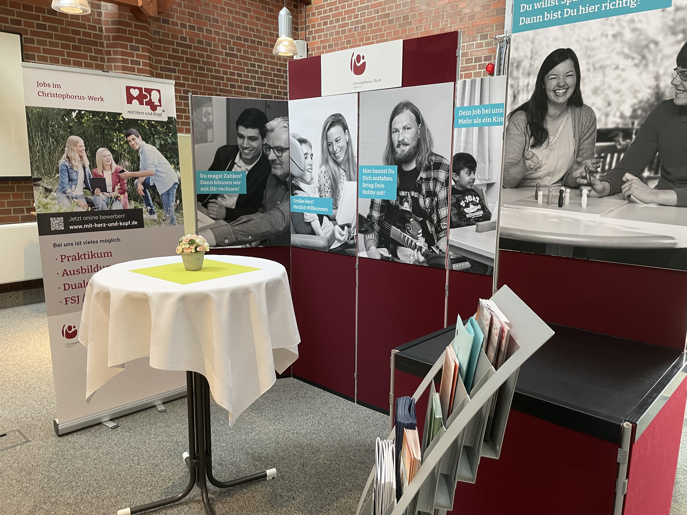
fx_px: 516
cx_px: 344
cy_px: 258
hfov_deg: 67.3
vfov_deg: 53.1
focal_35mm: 26
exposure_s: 1/50
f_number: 1.6
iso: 160
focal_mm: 4.2
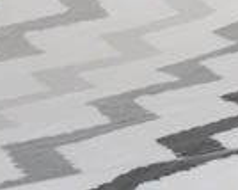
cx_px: 785
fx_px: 831
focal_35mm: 118
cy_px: -275
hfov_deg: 10.0
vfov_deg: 10.9
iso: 800
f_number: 7.1
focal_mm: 14
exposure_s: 1/60
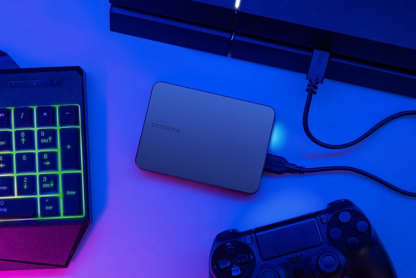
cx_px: 208
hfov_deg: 33.4
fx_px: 693
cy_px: 139
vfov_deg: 22.6
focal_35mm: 60
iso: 400
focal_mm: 60
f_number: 13
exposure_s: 3
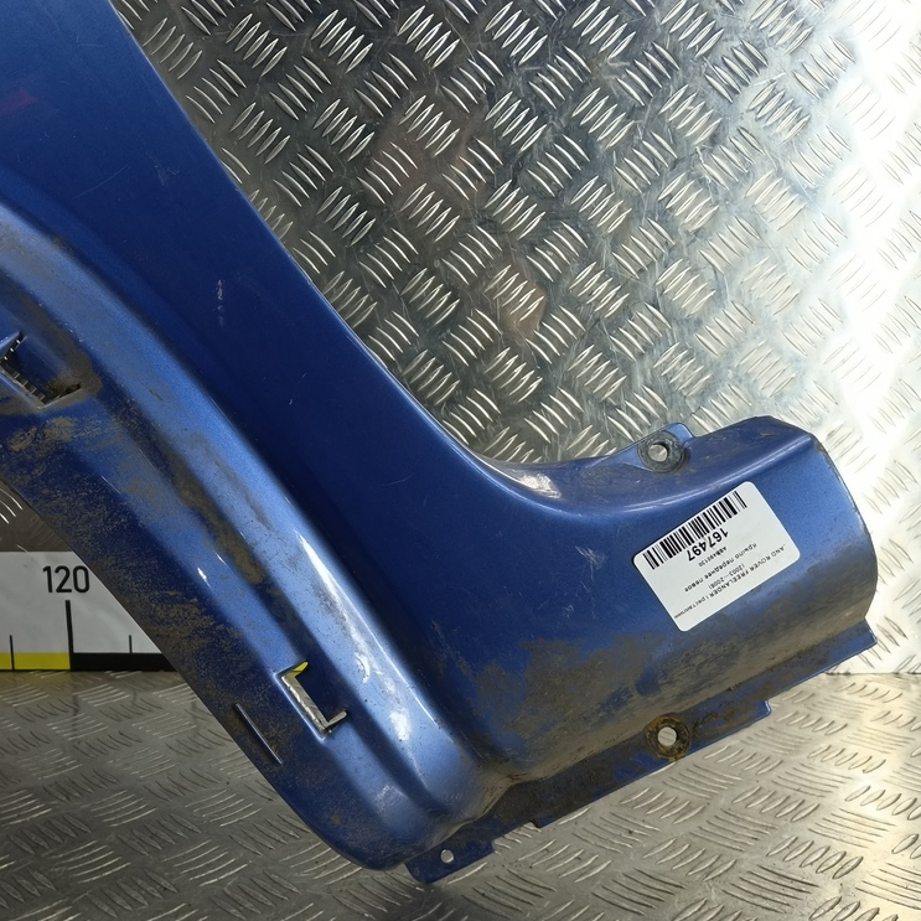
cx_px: 332
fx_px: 843
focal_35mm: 28
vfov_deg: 57.3
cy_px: 466
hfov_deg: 56.4
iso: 125
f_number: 1.6
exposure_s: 1/50
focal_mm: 4.11
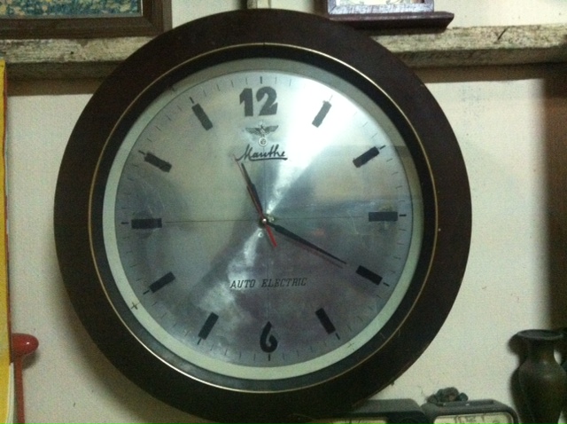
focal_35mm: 35
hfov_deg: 52.7
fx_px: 572
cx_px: 284
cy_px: 212
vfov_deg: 40.6
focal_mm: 3.85
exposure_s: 1/15
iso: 800
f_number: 2.8
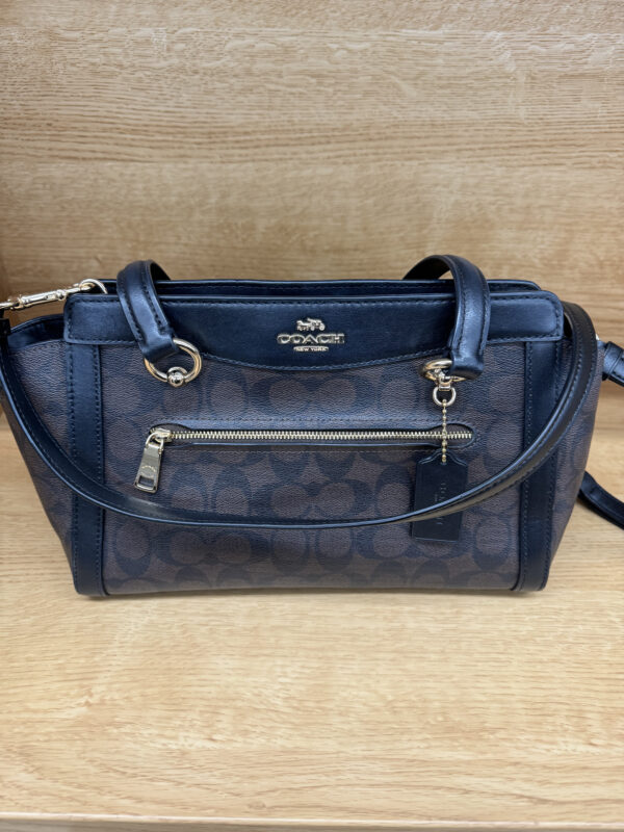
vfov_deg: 71.6
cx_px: 312
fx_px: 577
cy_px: 416
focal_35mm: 24
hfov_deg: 56.8
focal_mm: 6.86
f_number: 1.78
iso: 200
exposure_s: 1/90
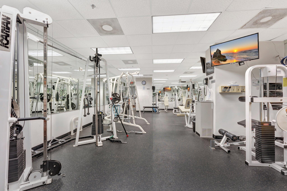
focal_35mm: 15
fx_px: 119
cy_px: 96
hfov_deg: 100.8
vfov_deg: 77.7
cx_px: 144
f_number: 9
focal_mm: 14.9
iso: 320
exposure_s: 1
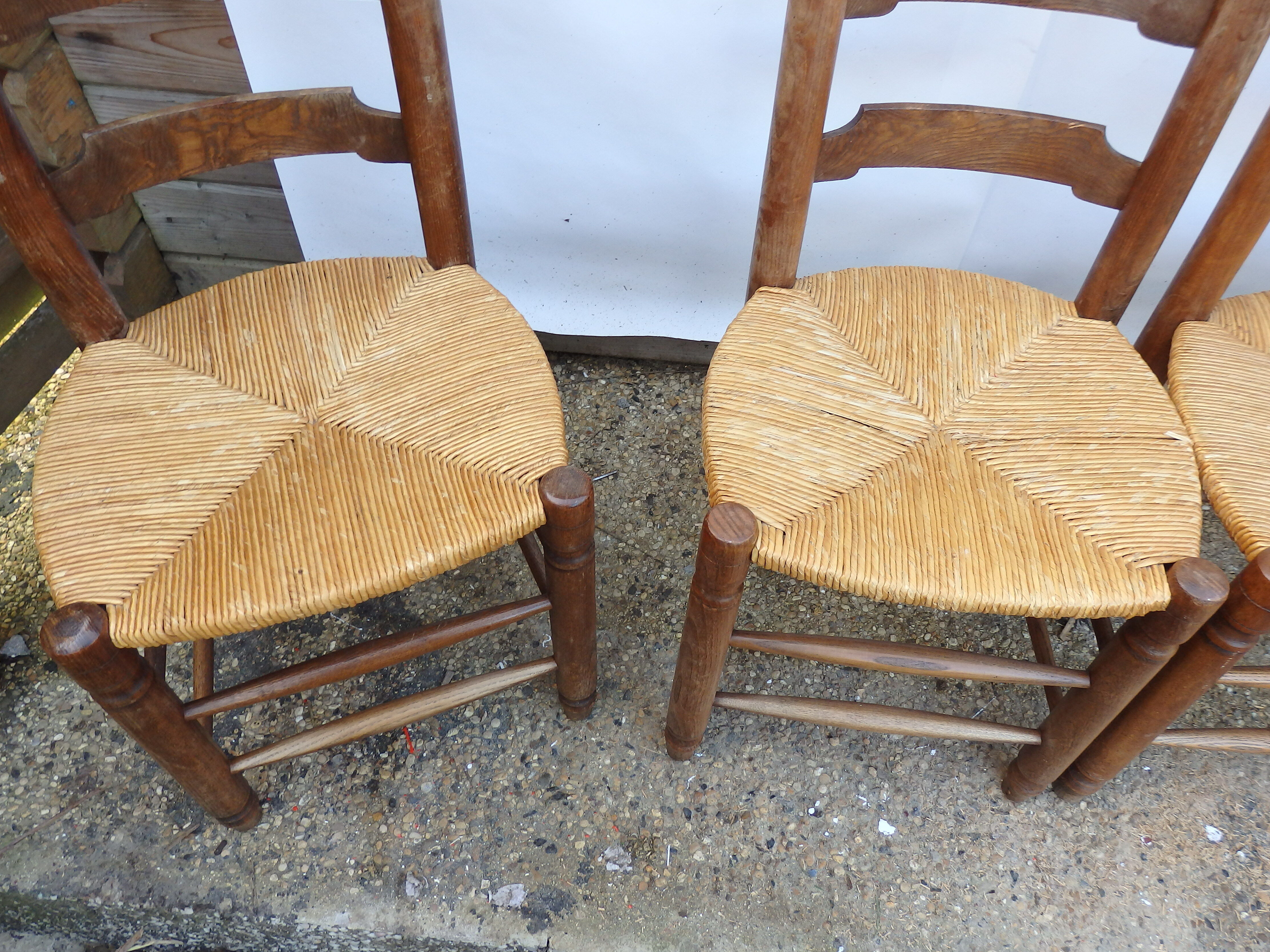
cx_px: 650
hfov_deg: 67.3
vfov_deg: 53.1
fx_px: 954
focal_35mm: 26
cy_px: 468
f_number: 3
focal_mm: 4.5
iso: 125
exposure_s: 1/80
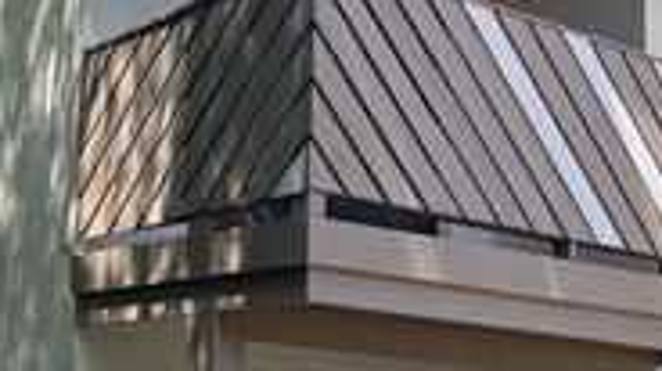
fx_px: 1350
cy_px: 268
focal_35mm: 77
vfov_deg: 15.6
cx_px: 29
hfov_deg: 26.3
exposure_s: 1/957
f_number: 1.5
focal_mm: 5.7
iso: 50
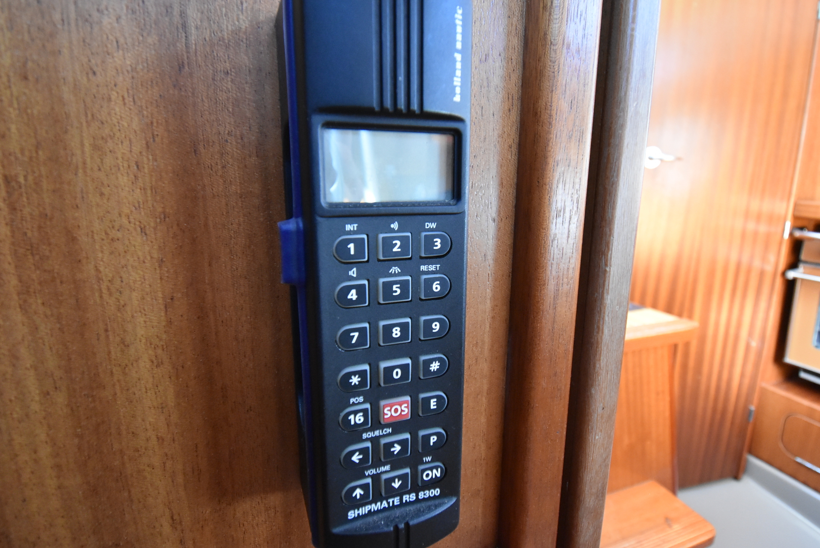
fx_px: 387
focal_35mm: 17
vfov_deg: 70.5
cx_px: 415
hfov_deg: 93.2
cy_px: 265
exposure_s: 1/100
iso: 3200
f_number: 4.5
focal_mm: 10
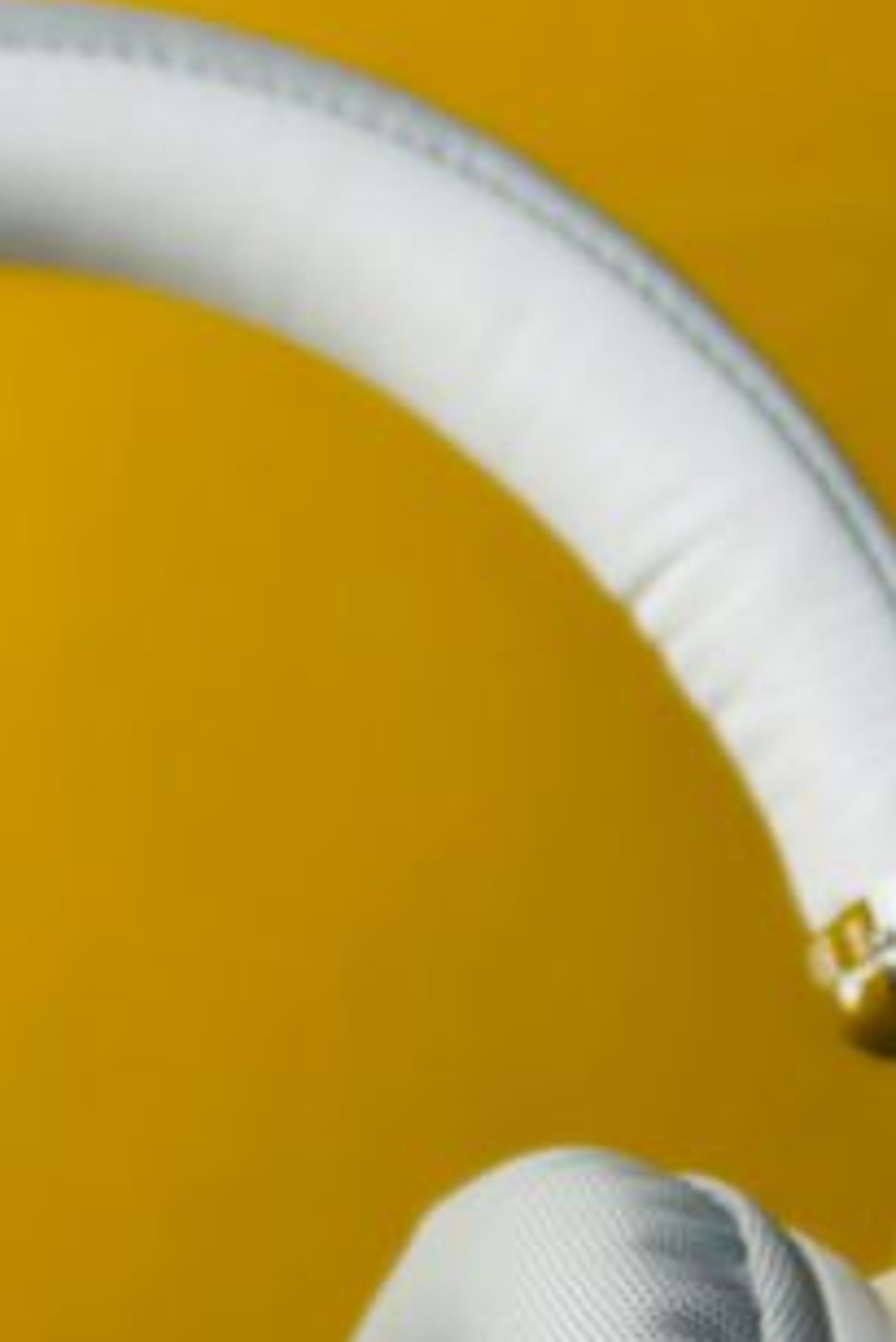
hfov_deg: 10.5
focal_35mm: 130
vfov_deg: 15.5
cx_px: 44
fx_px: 4847
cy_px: 1351
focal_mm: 6.86
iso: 64
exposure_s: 1/100
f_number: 1.78
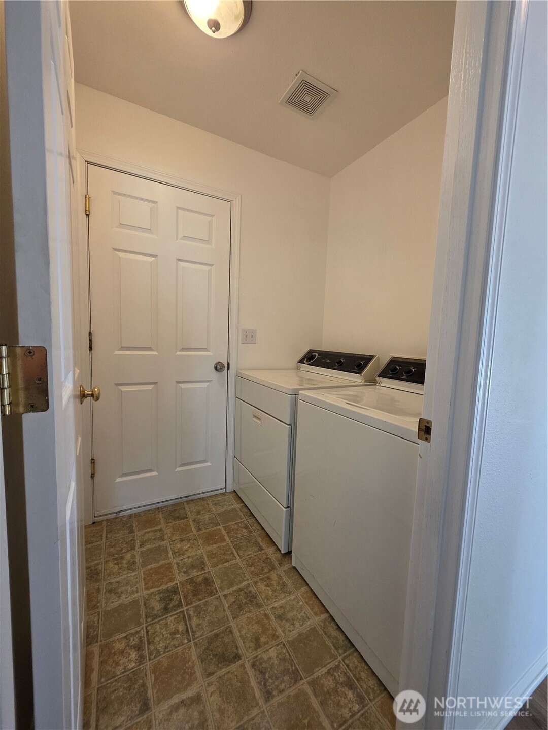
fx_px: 274
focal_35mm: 13
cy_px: 365
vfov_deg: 106.2
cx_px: 274
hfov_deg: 89.9
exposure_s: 1/120
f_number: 1.9
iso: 250
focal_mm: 2.2
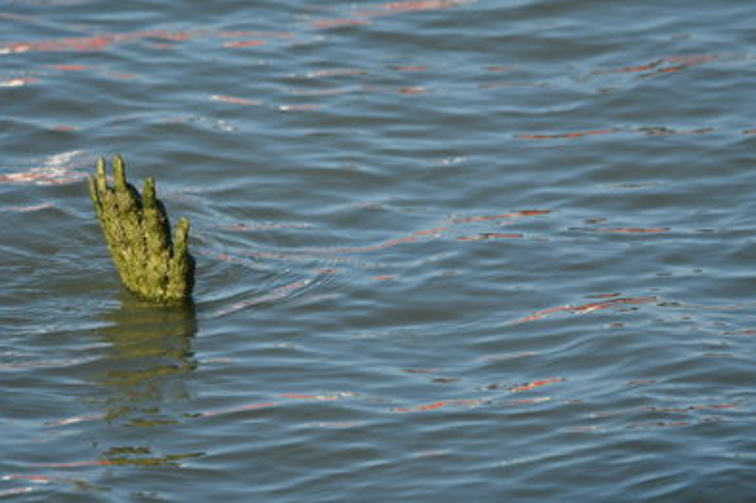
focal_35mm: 912
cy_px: 253
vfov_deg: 1.5
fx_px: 19143
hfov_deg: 2.3
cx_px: 381
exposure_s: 1/1000
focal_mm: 600
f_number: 6.3
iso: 320
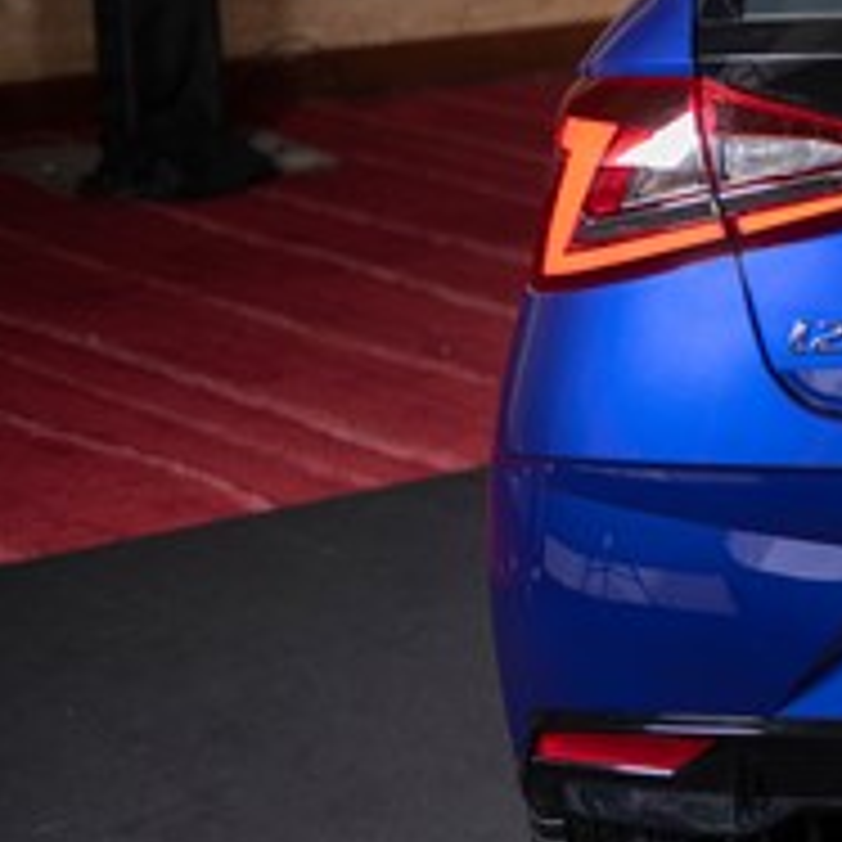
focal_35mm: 120
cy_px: 194
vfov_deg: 14.5
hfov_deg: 13.5
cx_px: 1346
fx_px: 3302
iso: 160
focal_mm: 44
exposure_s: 1/80
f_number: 2.8
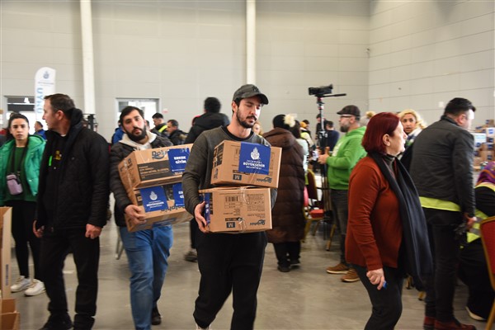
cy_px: 165
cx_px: 248
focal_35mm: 52
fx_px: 715
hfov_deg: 38.2
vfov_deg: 26.0
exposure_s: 1/50
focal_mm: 52
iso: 1600
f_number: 5.6
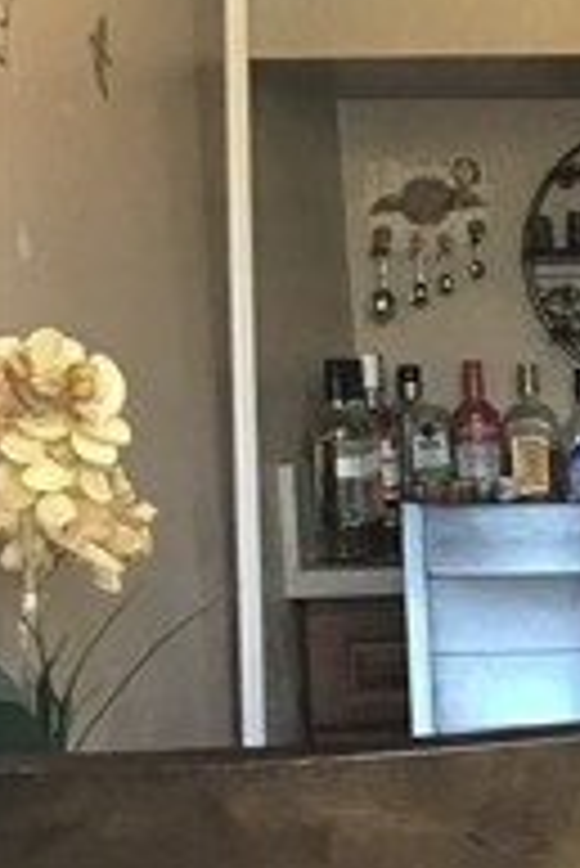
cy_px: 540
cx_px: 1057
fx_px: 2581
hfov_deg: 11.8
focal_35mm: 107
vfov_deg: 19.1
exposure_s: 1/30
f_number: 2.4
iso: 64
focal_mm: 3.3
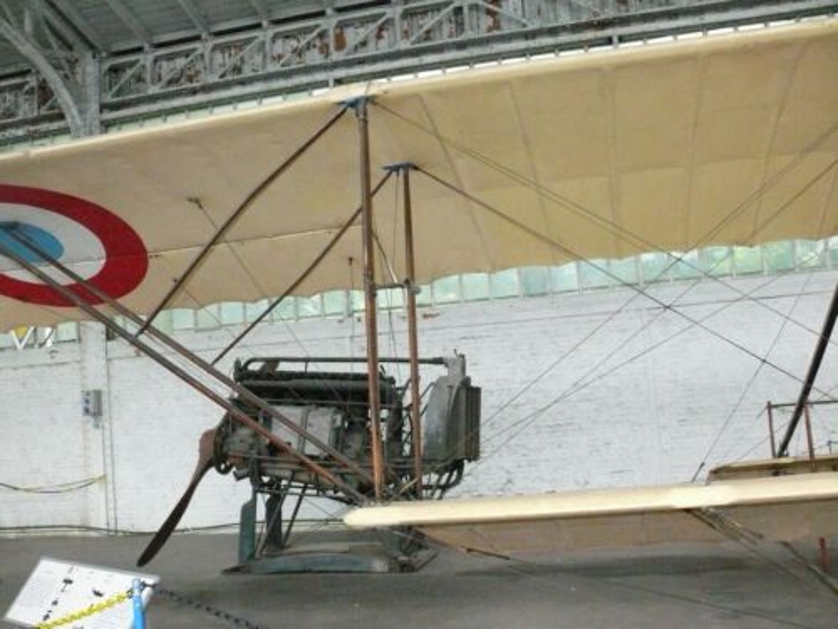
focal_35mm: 35
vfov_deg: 40.7
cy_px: 314
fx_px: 847
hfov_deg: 52.6
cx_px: 419
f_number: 4
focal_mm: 7.4
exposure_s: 1/100
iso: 1600
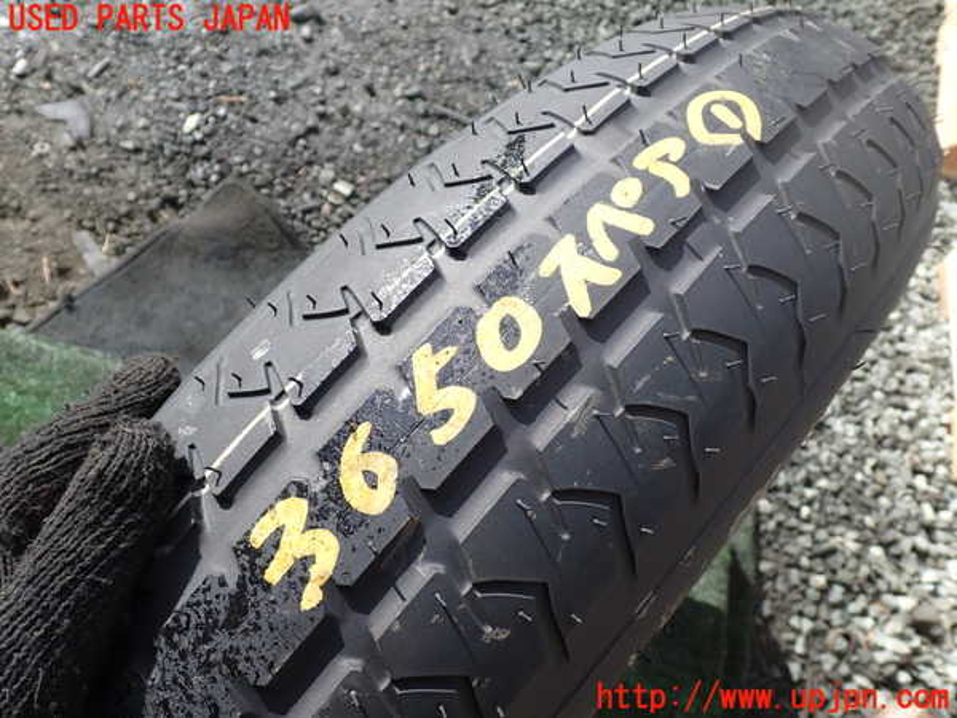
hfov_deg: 60.0
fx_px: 829
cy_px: 359
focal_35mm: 30
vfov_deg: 46.8
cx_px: 478
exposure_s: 1/500
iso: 100
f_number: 3.2
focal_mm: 5.4
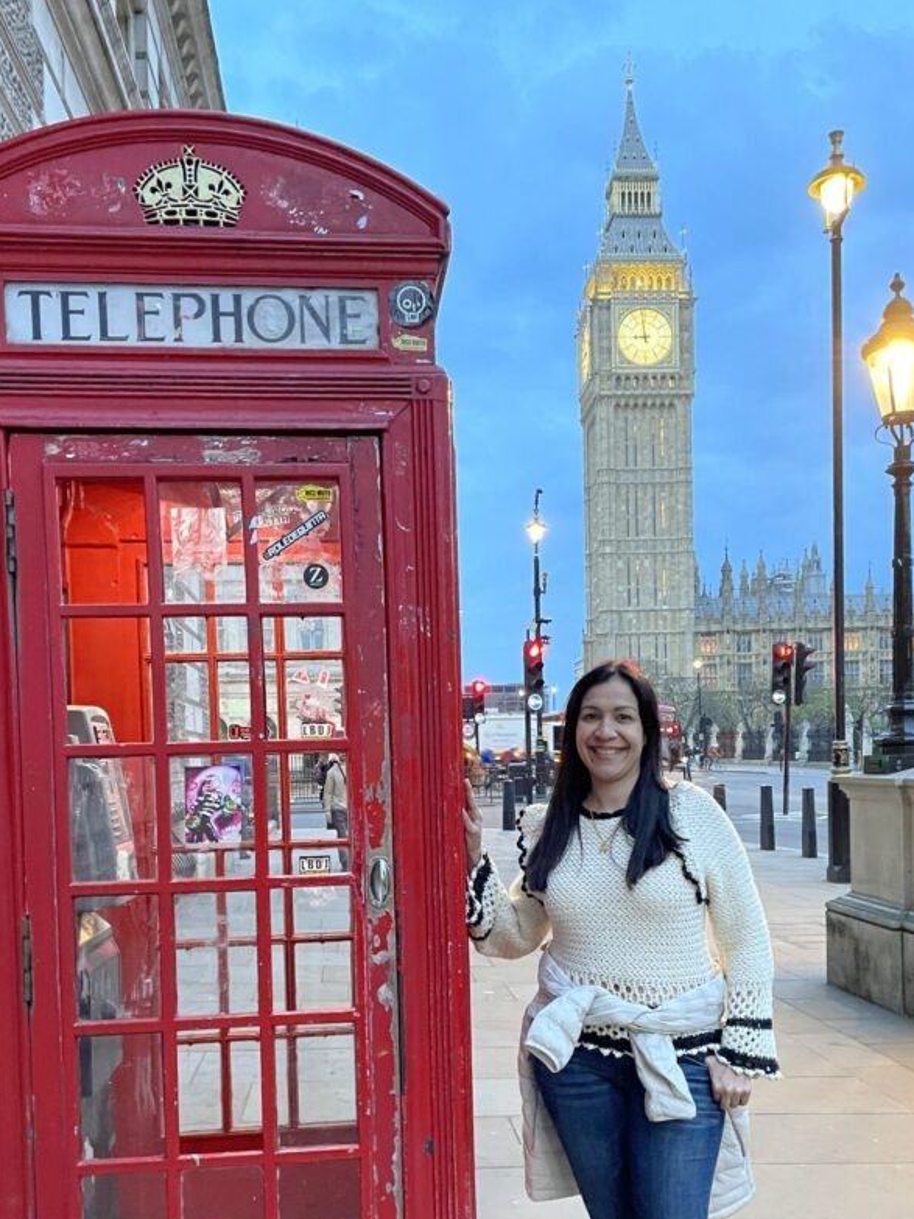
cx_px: 470
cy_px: 794
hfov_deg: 41.8
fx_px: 1197
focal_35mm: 34
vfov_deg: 53.1
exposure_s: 1/50
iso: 500
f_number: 1.6
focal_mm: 4.2
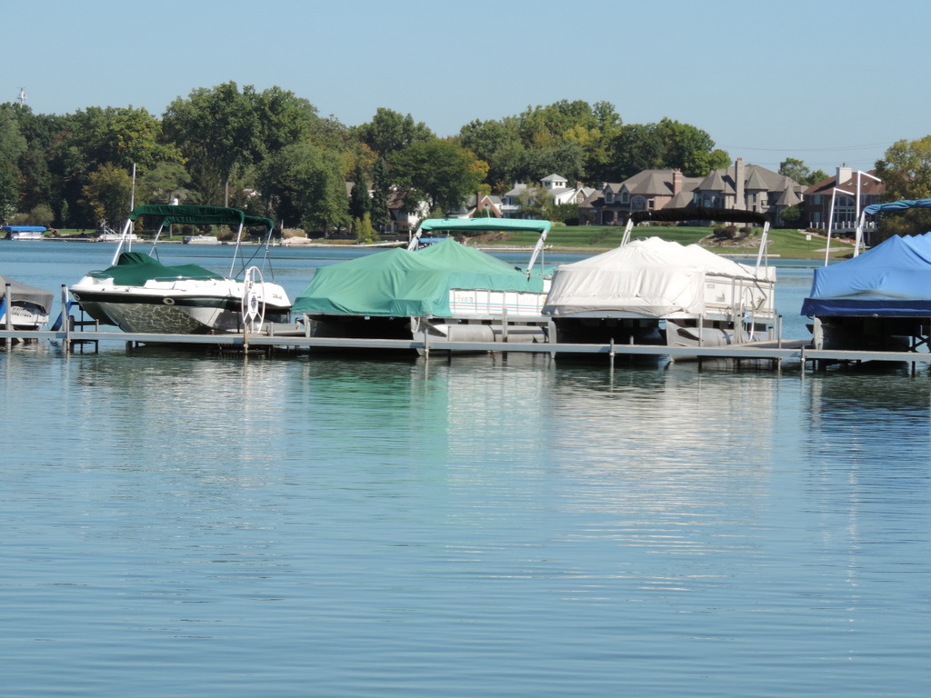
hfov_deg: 12.7
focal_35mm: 155
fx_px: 4169
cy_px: 349
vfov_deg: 9.6
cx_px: 466
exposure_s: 1/500
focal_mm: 27.6
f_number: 4.4
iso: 80
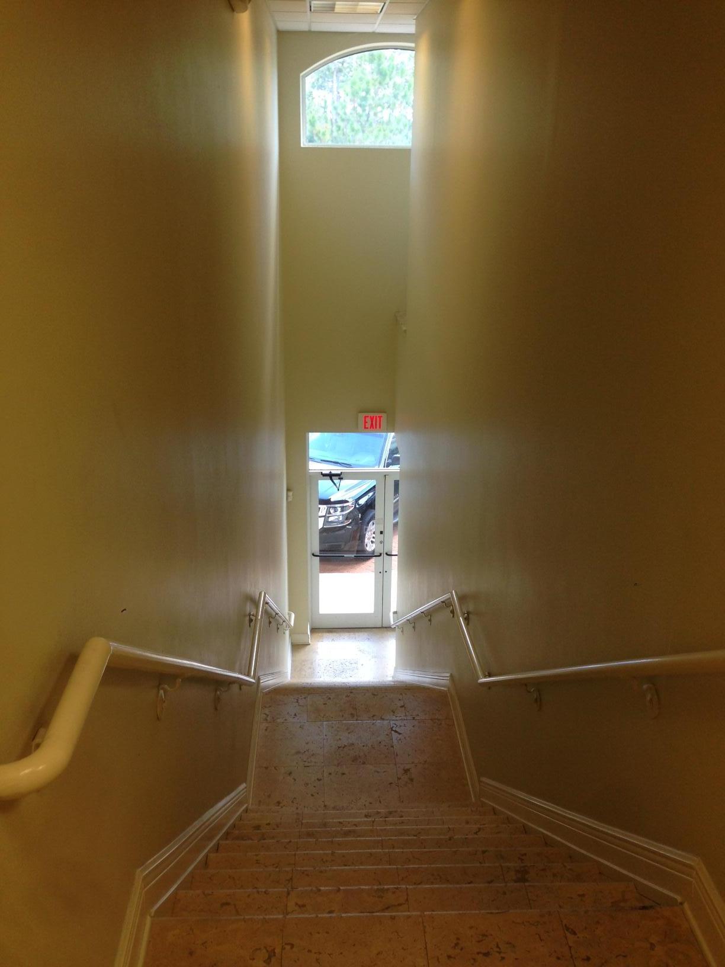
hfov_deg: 42.9
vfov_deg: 55.4
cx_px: 362
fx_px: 922
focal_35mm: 33
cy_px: 484
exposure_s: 1/40
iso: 50
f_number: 2.4
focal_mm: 4.12
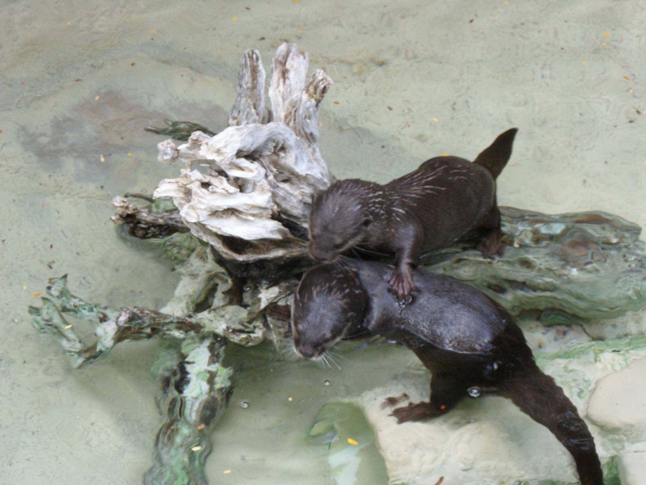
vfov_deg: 14.1
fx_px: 1959
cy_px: 242
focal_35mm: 105
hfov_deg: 18.7
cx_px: 323
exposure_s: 1/45
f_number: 5.3
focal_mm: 17.7
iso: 240
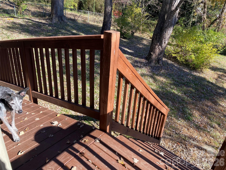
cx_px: 113
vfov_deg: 53.1
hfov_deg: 67.3
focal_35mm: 26
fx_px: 170
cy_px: 85
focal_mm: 4.25
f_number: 1.8
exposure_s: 1/633
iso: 32
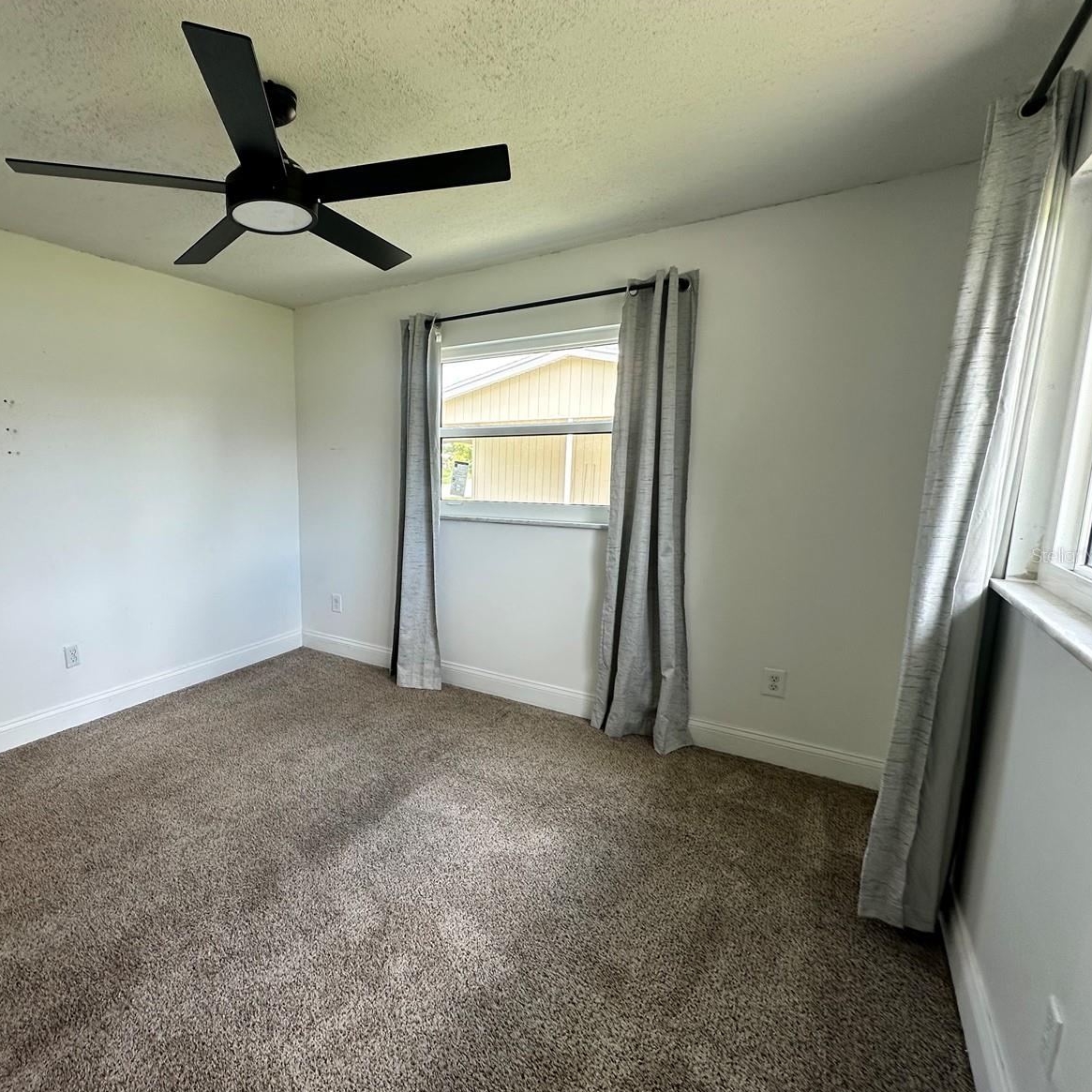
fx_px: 607
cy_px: 555
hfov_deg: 81.3
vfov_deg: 84.0
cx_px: 370
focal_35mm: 17
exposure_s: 1/109
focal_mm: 2.22
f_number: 2.2
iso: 40
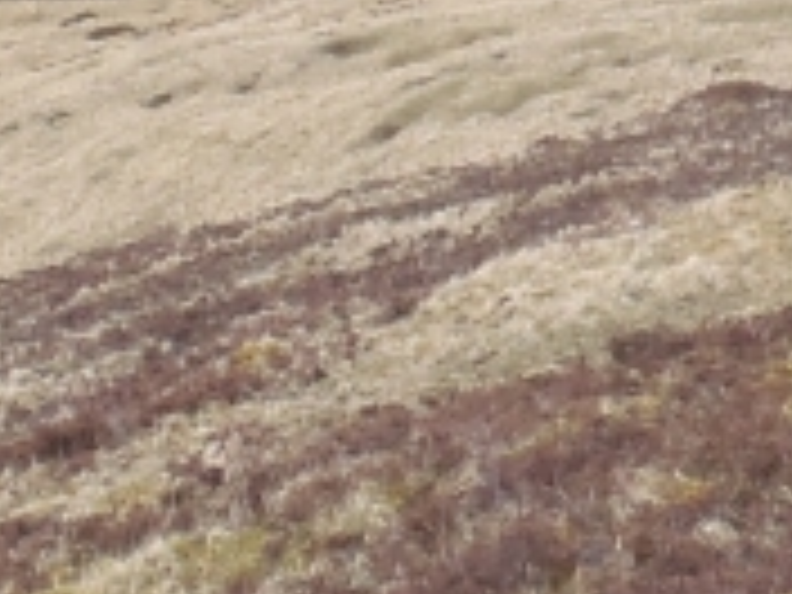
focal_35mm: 171
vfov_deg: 7.8
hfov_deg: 11.5
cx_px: 608
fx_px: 3912
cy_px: -1026
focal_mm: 5
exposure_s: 1/80
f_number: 3.5
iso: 80
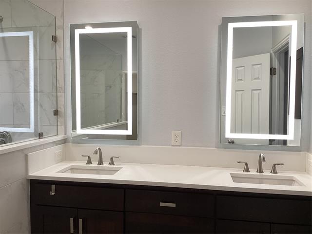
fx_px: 279
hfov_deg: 58.4
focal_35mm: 31
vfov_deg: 45.4
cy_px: 117
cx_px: 156
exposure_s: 1/120
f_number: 2.4
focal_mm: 3.3
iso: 80
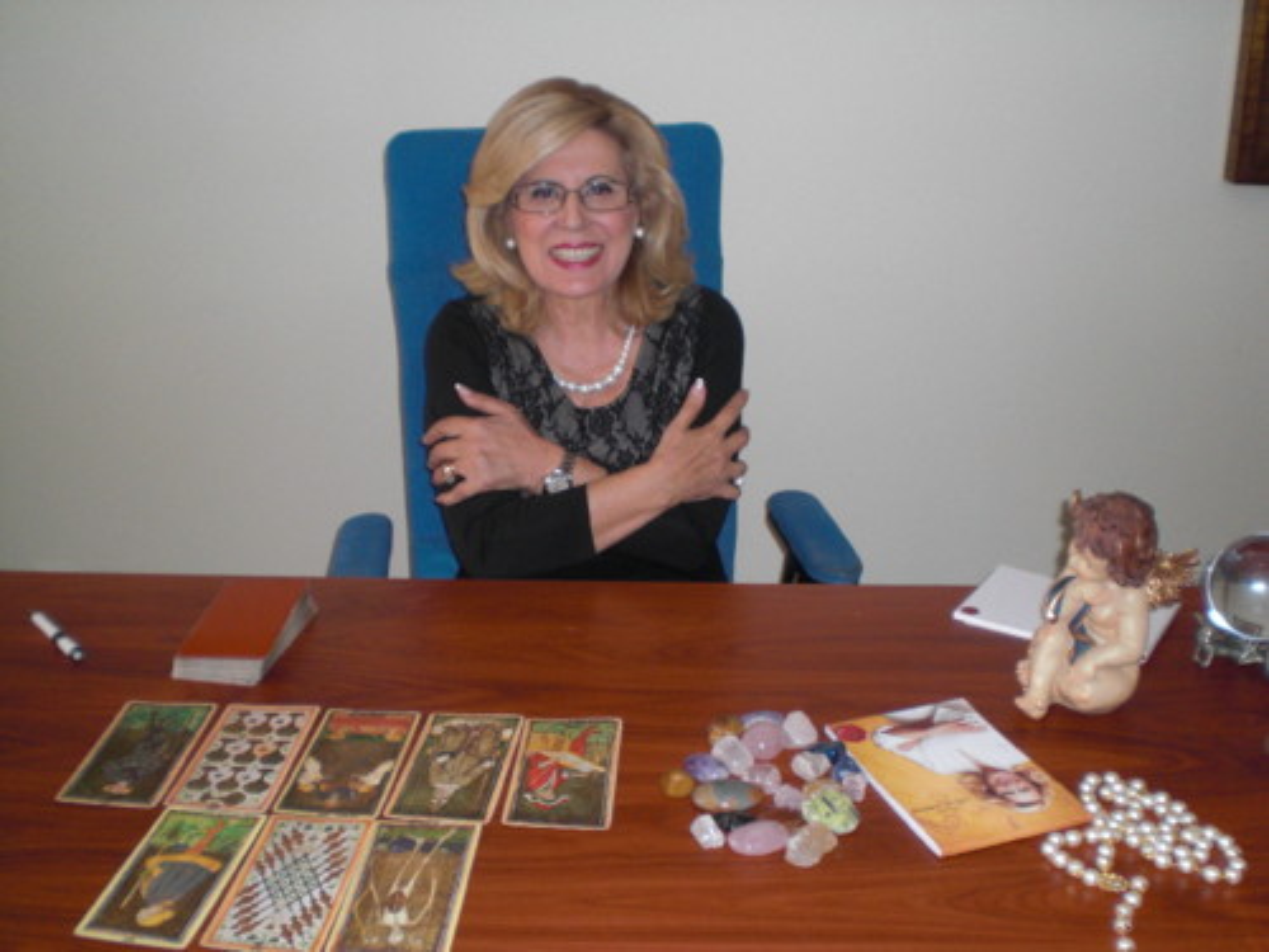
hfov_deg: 49.0
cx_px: 634
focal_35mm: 38
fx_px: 1393
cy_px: 476
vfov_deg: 37.7
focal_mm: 6.3
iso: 200
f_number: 3.1
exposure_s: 1/60
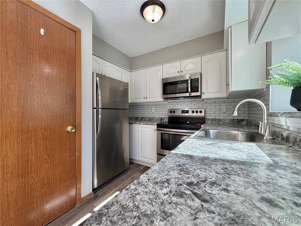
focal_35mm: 14
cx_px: 150
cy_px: 113
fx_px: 122
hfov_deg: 102.1
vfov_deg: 85.7
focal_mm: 2.22
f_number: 2.2
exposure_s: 1/120
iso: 100
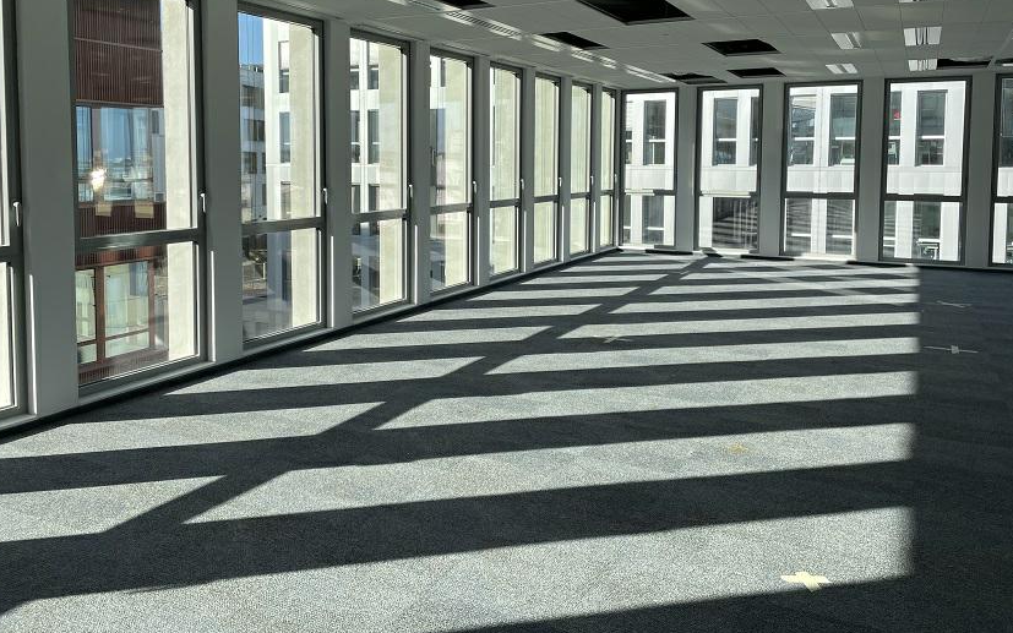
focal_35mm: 30
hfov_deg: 62.8
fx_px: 828
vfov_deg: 41.5
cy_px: 228
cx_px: 475
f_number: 1.6
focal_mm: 4.2
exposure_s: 1/1618
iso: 32
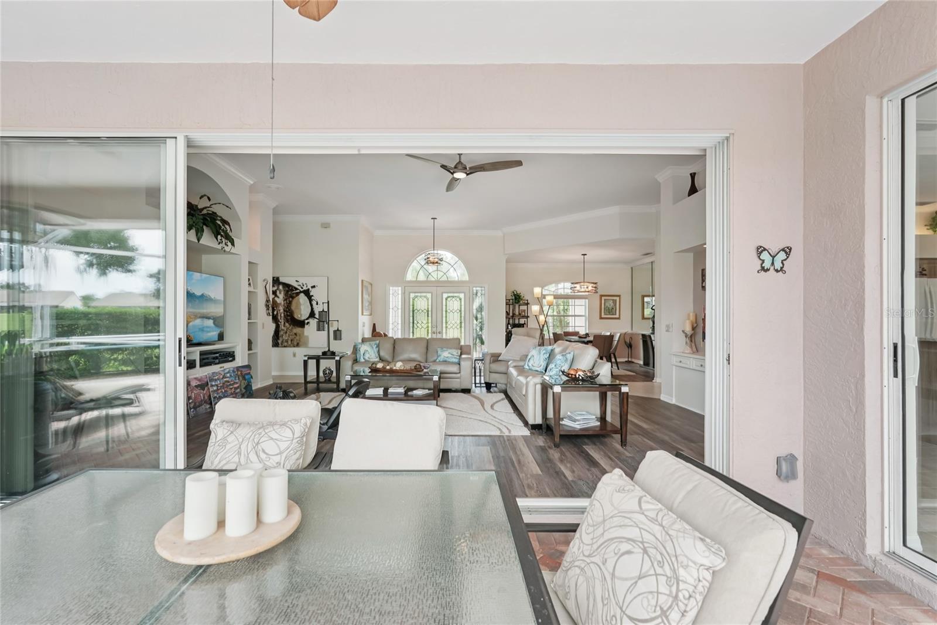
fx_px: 429
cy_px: 312
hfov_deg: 95.0
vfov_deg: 72.0
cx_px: 468
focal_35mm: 16
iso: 400
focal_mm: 16.5
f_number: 8
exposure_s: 1/60
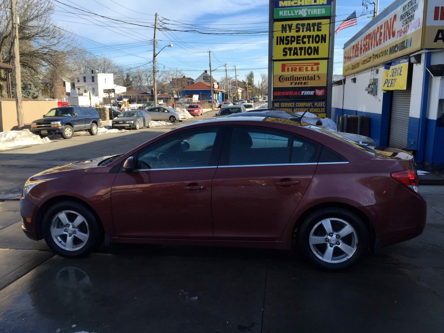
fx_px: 372
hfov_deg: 61.7
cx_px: 222
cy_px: 166
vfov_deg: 48.2
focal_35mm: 29
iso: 32
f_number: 2.2
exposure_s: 1/879
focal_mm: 4.15
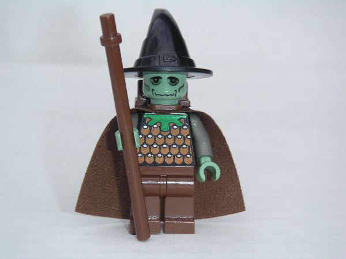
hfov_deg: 18.4
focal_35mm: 107
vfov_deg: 13.8
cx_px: 173
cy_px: 130
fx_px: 1070
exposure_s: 1/350
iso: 160
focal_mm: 16.5
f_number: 8
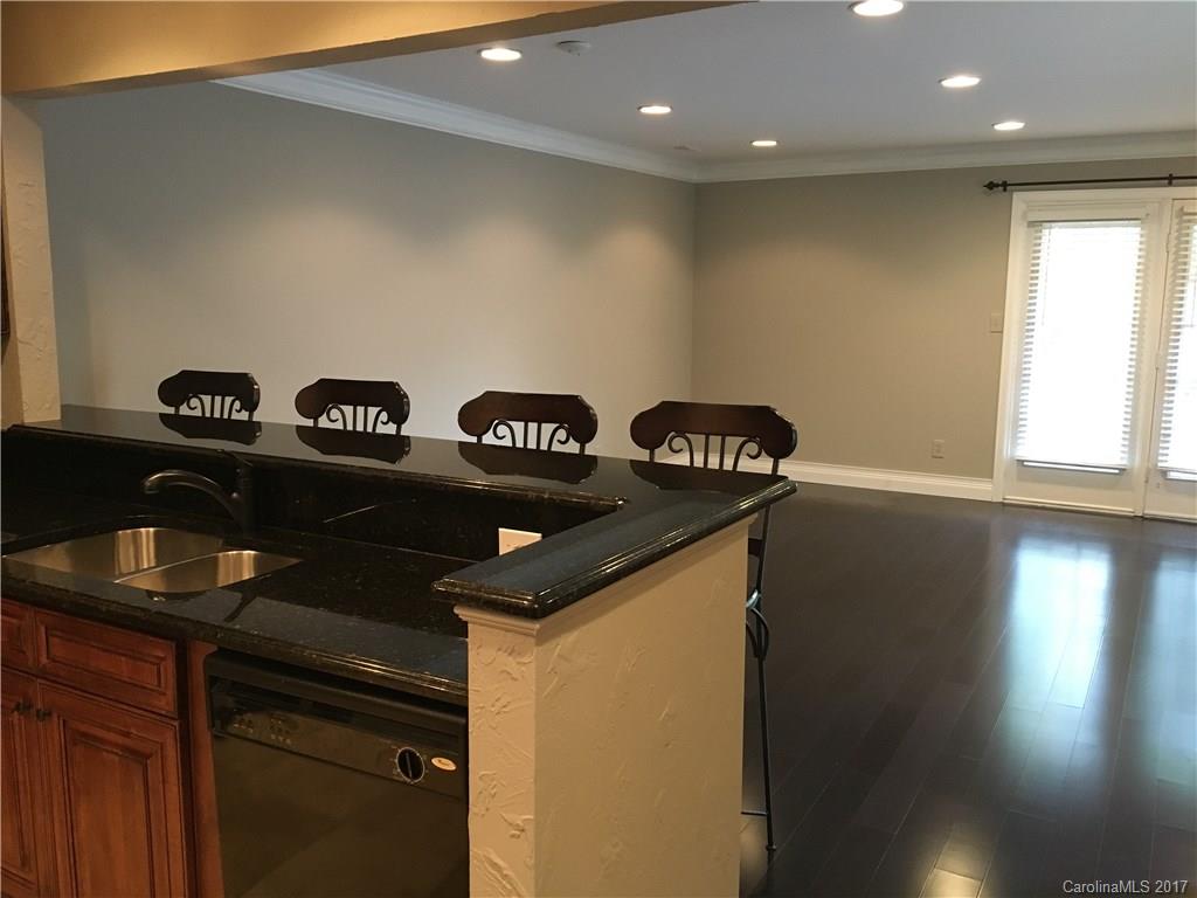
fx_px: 1003
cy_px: 449
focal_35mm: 29
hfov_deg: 61.7
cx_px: 598
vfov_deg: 48.2
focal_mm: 4.15
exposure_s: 1/30
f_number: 2.2
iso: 200
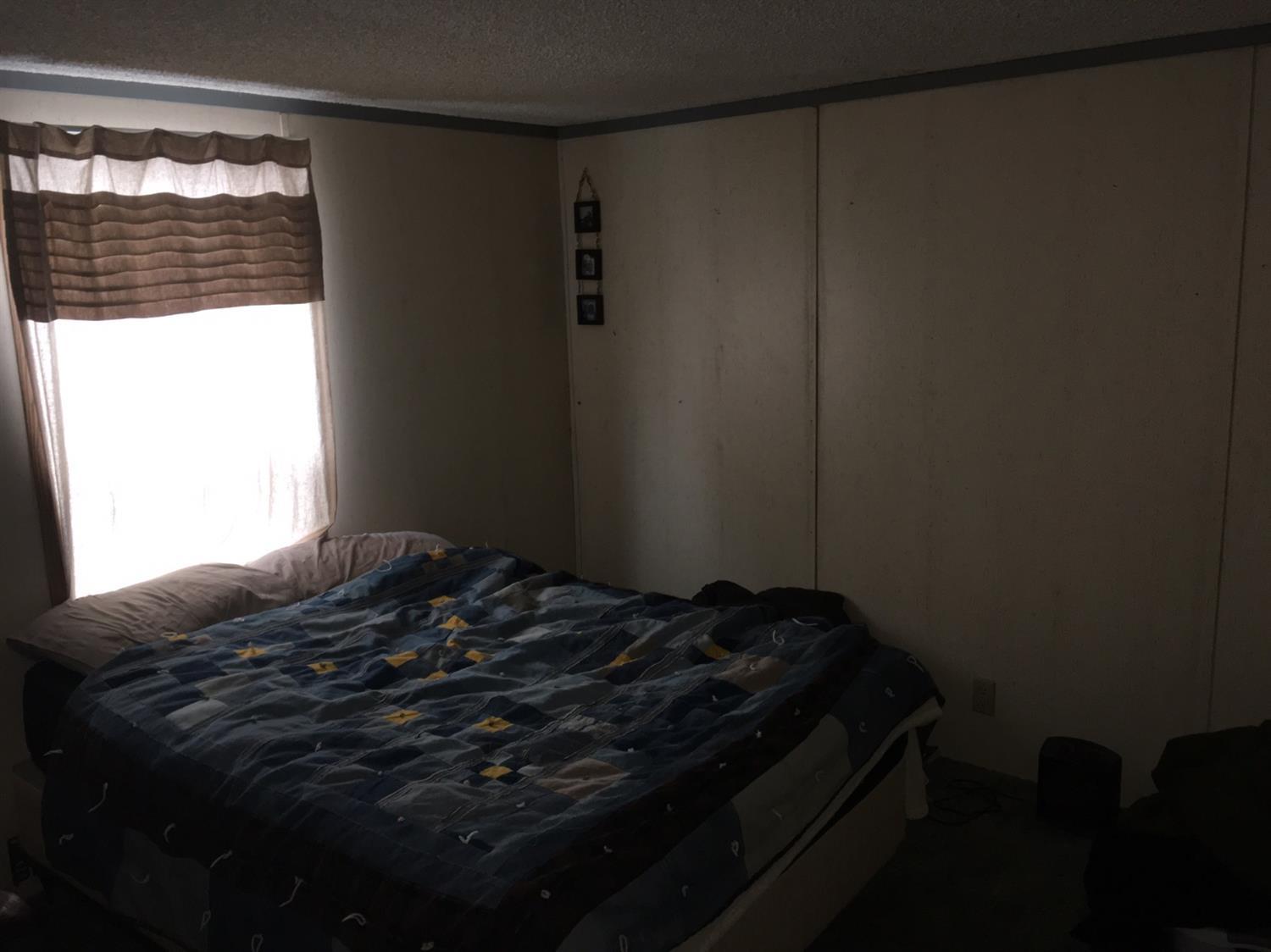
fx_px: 1064
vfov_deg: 48.2
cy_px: 476
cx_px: 636
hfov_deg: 61.7
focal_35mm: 29
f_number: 2.2
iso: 50
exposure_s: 1/30
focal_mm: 4.15
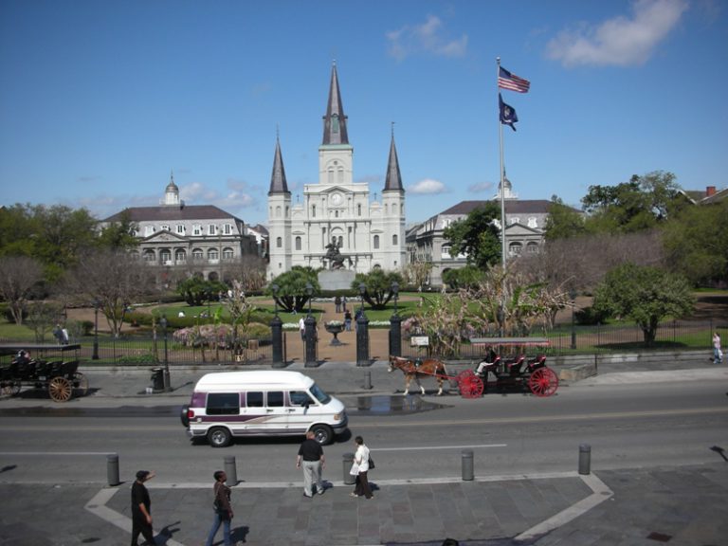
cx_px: 364
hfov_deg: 52.6
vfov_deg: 40.7
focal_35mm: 35
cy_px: 273
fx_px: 736
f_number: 8.5
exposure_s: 1/144
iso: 50
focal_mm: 5.8
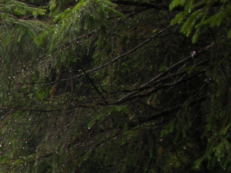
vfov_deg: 8.6
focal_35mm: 163
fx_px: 1088
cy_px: 357
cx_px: -266
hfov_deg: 10.8
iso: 50
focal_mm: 8.9
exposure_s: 1/49.7
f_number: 3.5
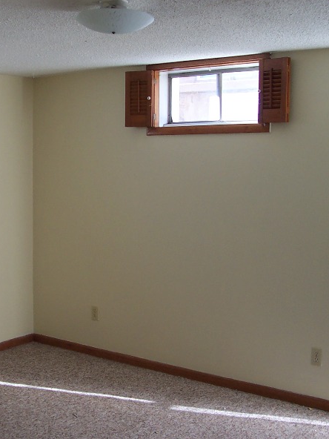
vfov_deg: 38.2
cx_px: 79
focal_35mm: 50
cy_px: 217
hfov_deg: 28.6
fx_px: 634
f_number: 2.8
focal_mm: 5.6
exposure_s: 1/60
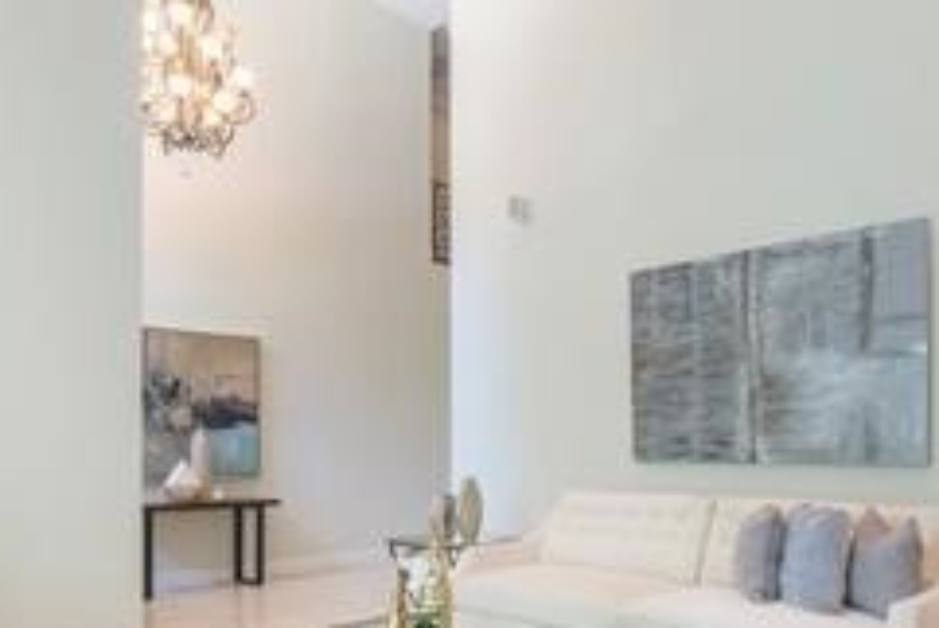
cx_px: 588
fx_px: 731
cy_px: 460
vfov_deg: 45.1
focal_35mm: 28
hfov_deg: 64.5
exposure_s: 1/2.5
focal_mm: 15
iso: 200
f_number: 22
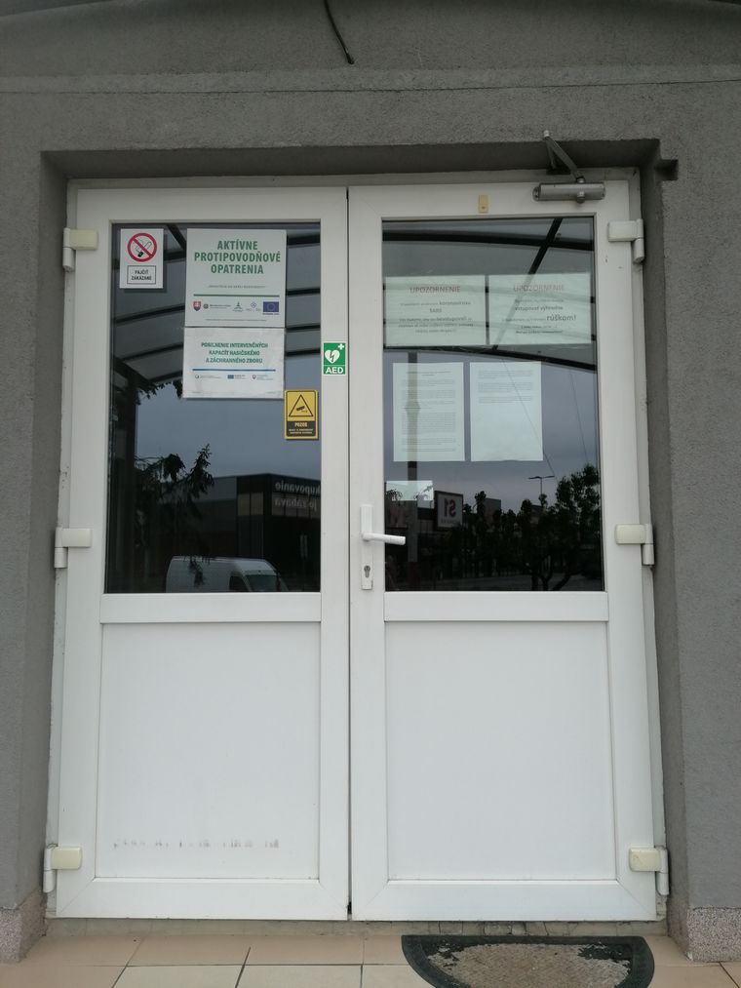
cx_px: 370
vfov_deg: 65.3
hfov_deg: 51.4
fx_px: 770
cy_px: 494
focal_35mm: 27
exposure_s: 1/389
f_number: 1.8
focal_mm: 4.75
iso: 50
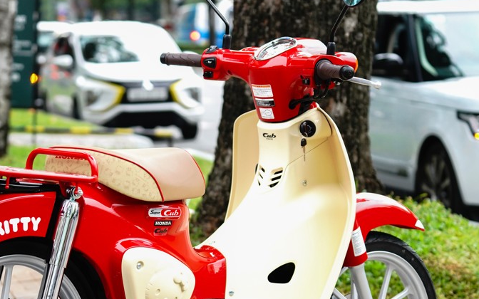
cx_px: 155
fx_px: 2115
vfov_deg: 8.1
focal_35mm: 162
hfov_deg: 12.9
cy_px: 229
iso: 1250
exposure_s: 1/250
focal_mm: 89
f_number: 4
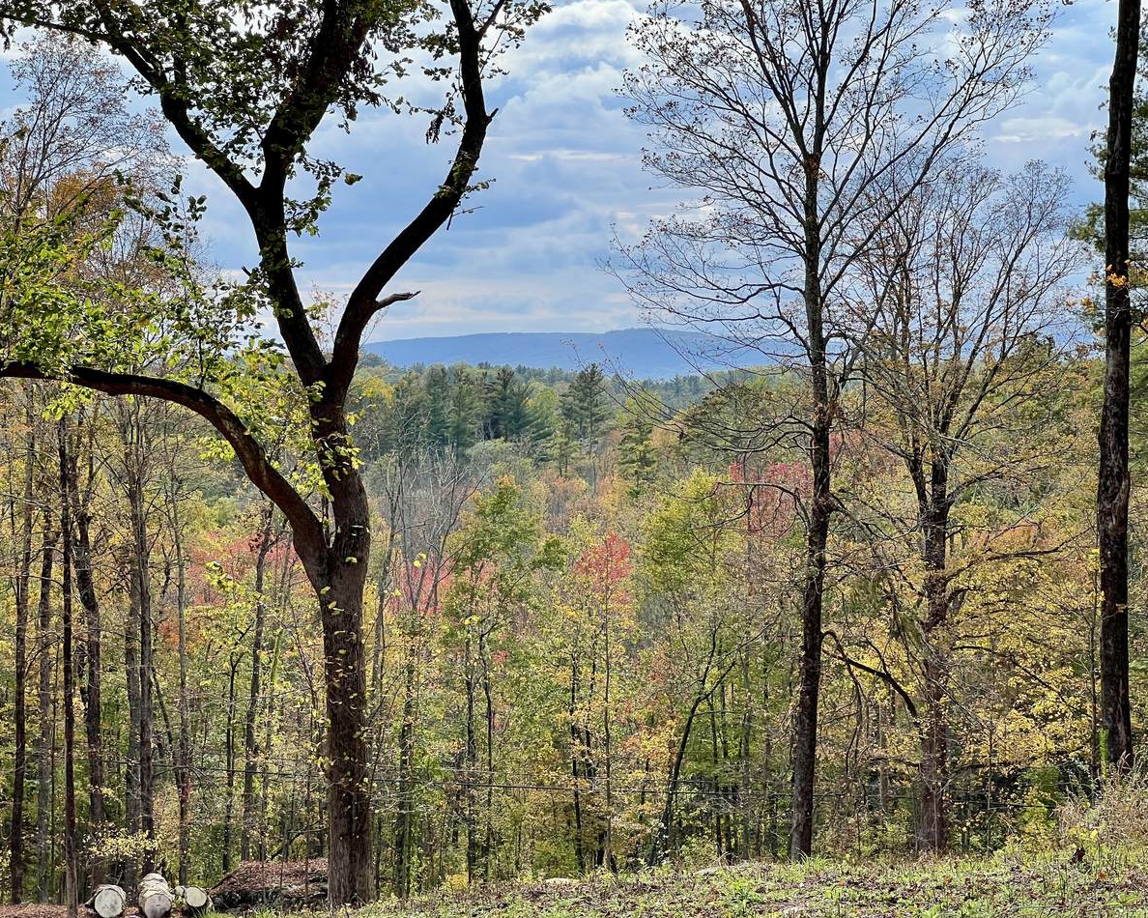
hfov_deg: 23.6
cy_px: 461
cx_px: 574
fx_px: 2752
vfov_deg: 18.9
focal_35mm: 81
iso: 32
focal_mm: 9
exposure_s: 1/564
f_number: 2.8
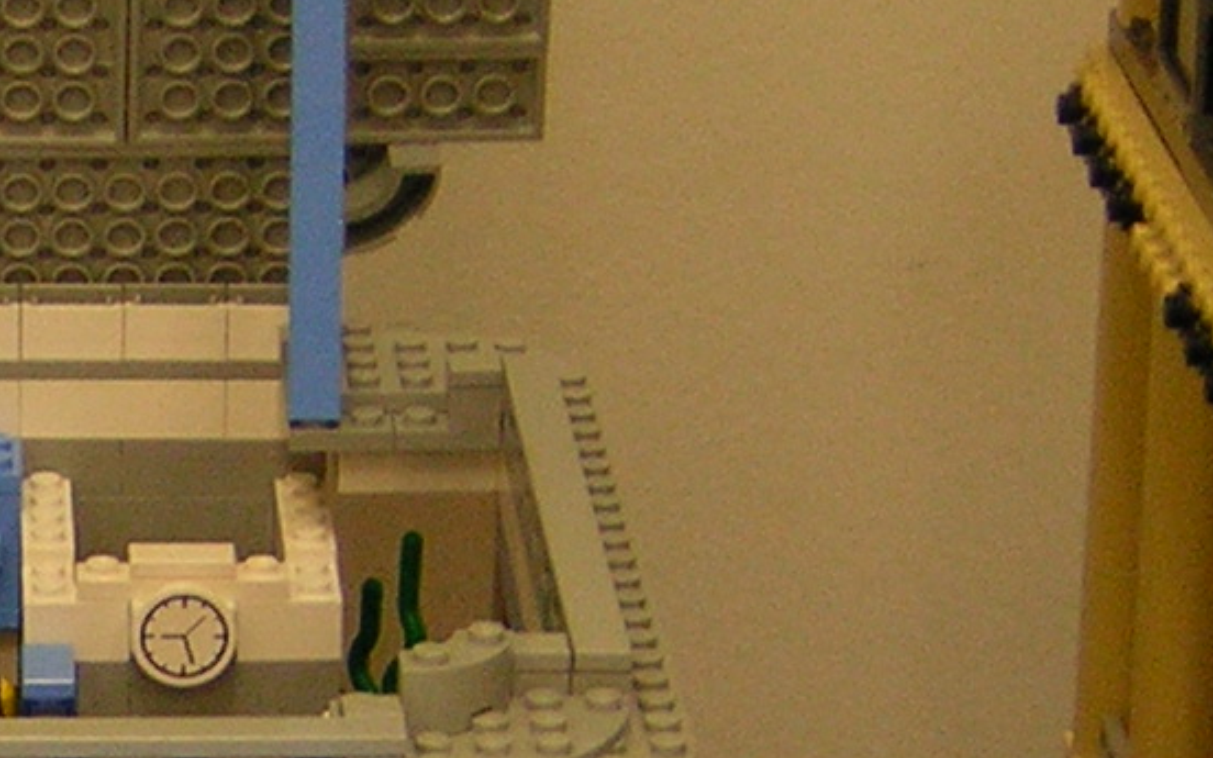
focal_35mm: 215
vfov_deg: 6.1
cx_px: -360
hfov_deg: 9.6
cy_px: 732
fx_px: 7108
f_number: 3.6
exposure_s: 1/5.7
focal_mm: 9.1
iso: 86
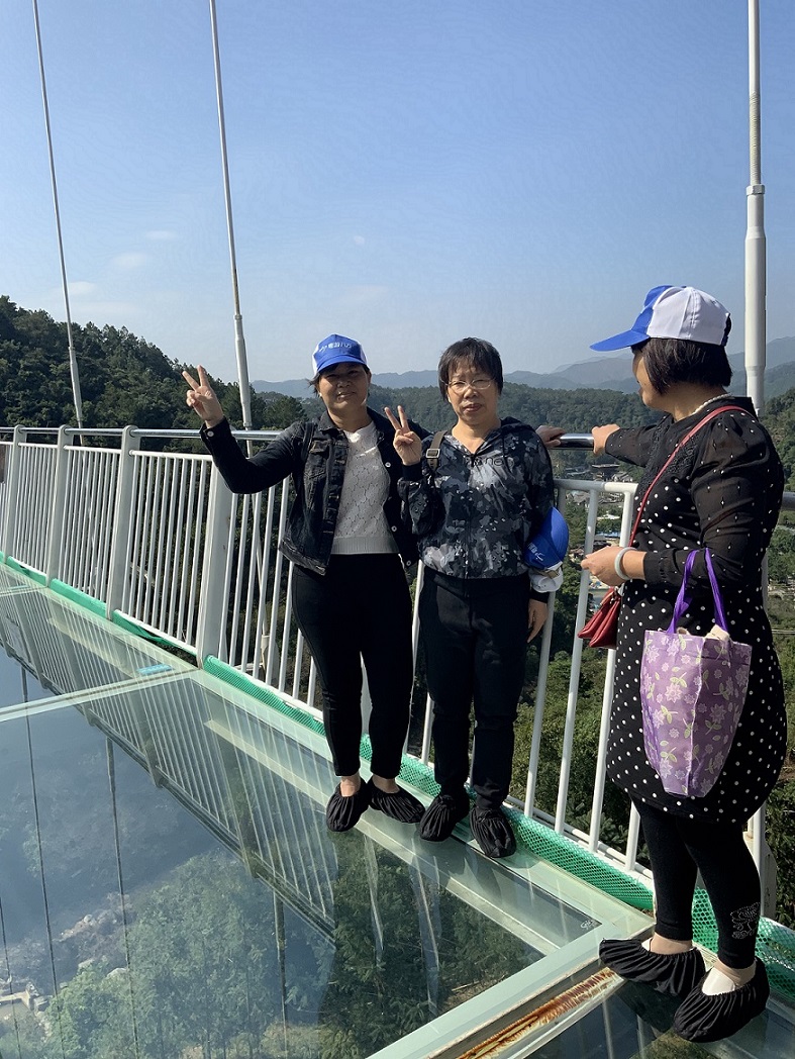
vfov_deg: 61.6
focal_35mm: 29
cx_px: 398
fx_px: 887
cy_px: 530
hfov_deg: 48.3
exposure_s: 1/1786
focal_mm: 3
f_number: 1.8
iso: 16
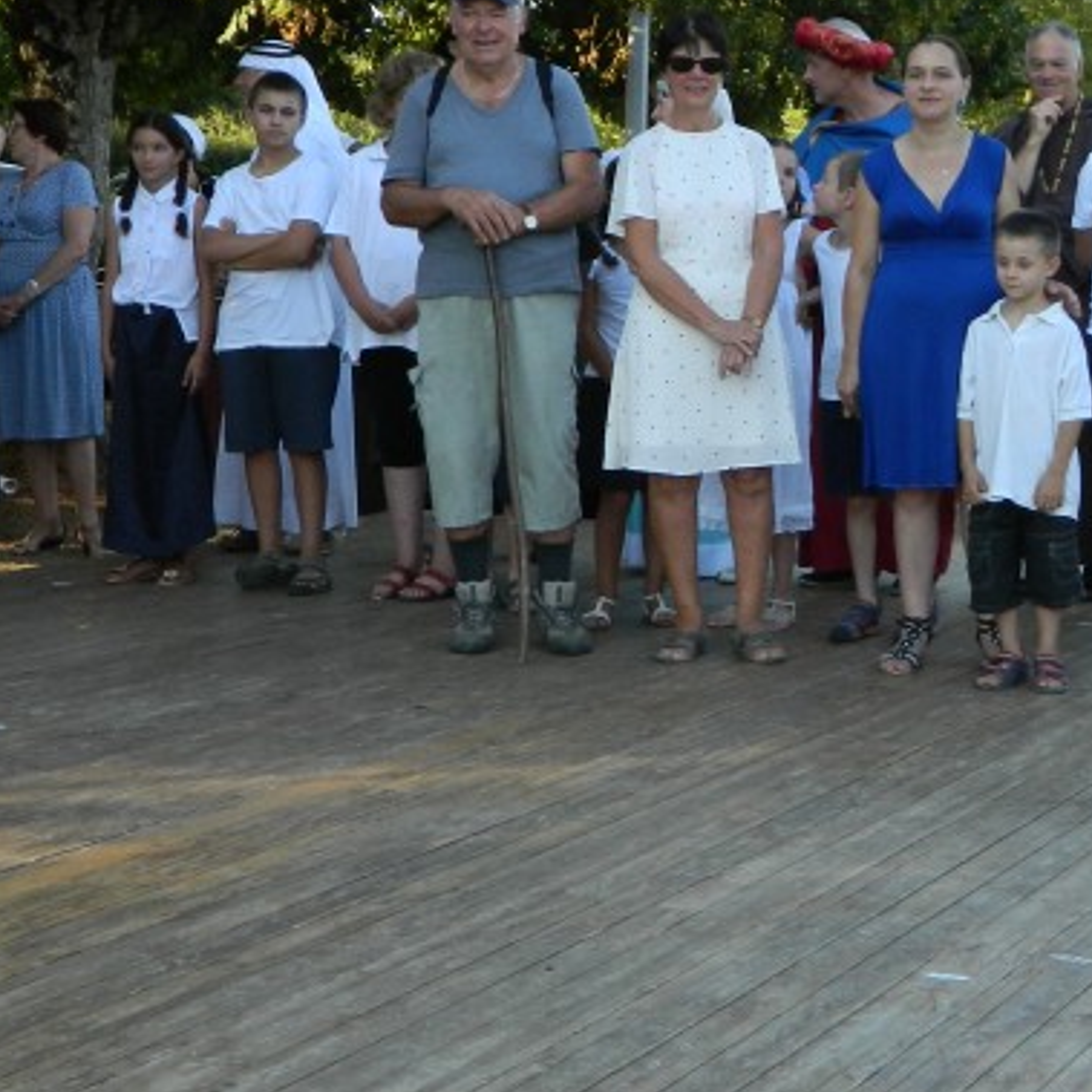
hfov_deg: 23.0
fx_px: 2641
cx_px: 887
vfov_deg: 23.3
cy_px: 375
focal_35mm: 74
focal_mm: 5.6
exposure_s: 1/160
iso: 80
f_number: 3.2
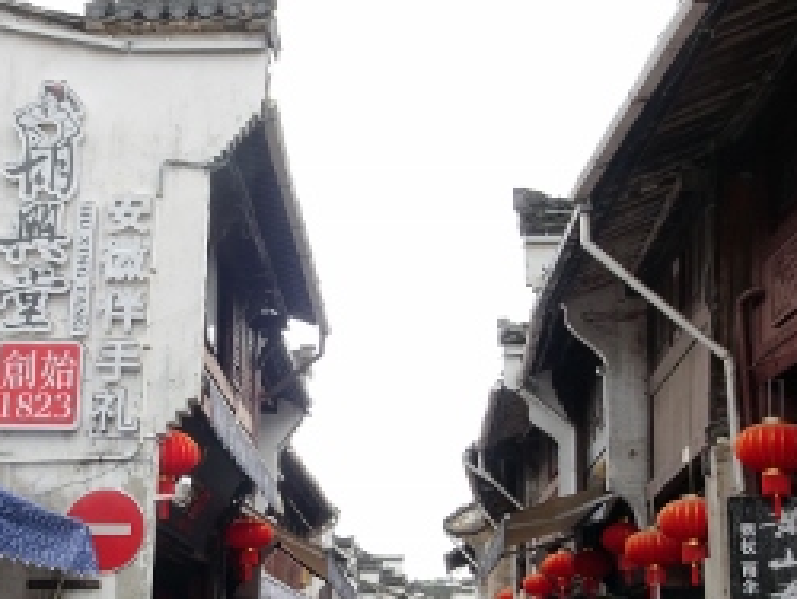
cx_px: 322
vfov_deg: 29.8
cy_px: 459
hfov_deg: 39.5
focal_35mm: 48
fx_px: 1106
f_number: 4
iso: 80
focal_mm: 5.09
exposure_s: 1/250
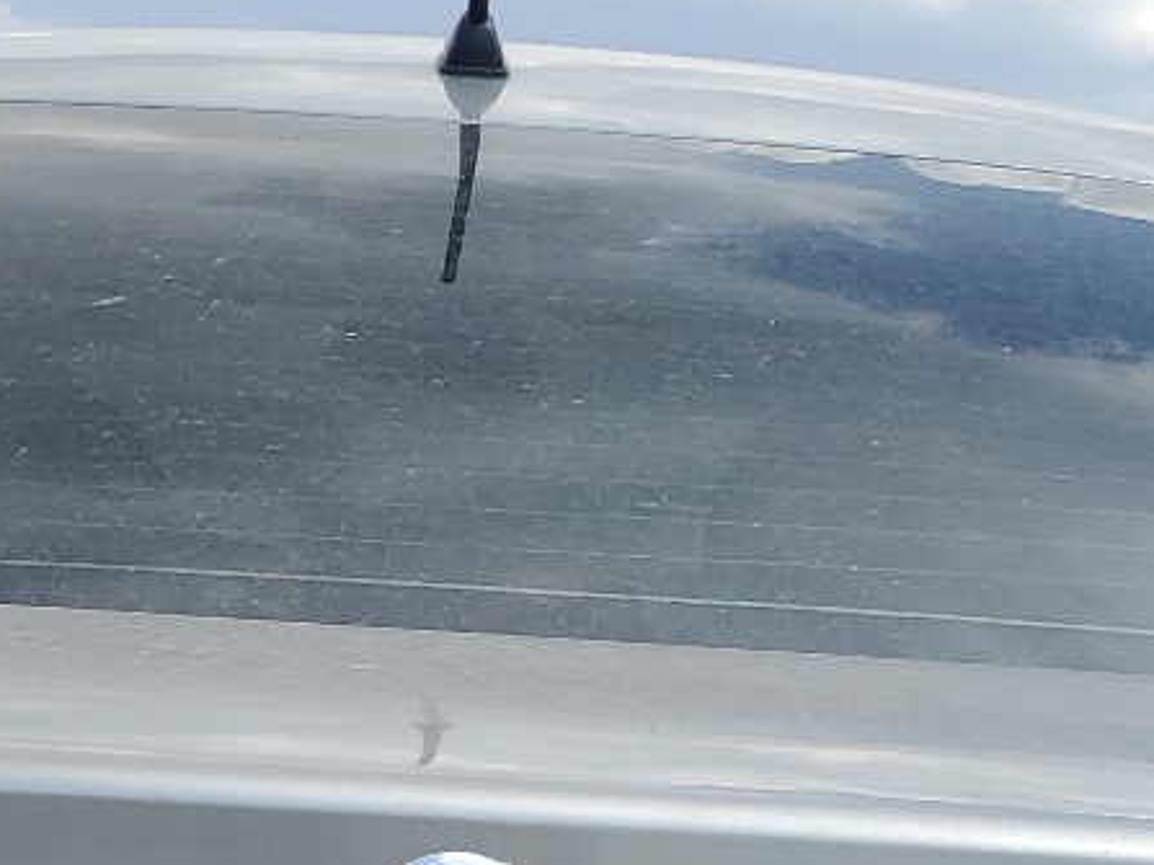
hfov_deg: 21.0
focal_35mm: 93
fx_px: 3100
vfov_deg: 14.5
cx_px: 341
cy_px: 1415
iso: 50
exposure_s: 1/3333
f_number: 1.5
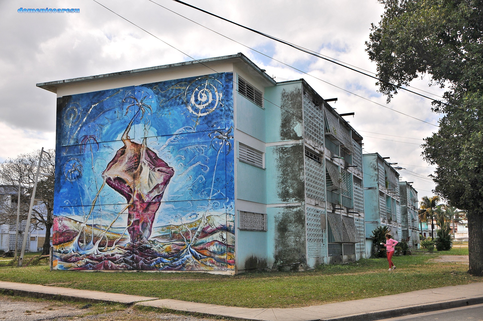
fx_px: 523
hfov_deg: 49.6
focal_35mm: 39
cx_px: 242
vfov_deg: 34.1
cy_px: 160
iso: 200
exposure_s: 1/250
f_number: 8
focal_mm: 26
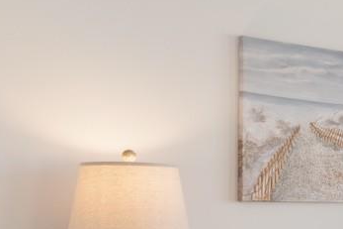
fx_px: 800
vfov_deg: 16.0
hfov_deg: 17.5
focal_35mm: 84
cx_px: 680
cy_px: 212
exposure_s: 1/20
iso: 100
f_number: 4.8
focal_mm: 12
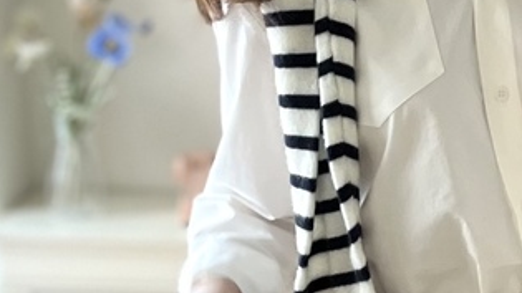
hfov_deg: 22.4
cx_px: 565
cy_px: 488
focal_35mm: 90
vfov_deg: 12.5
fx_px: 1245
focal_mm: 5.1
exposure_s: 1/82
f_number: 1.6
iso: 125
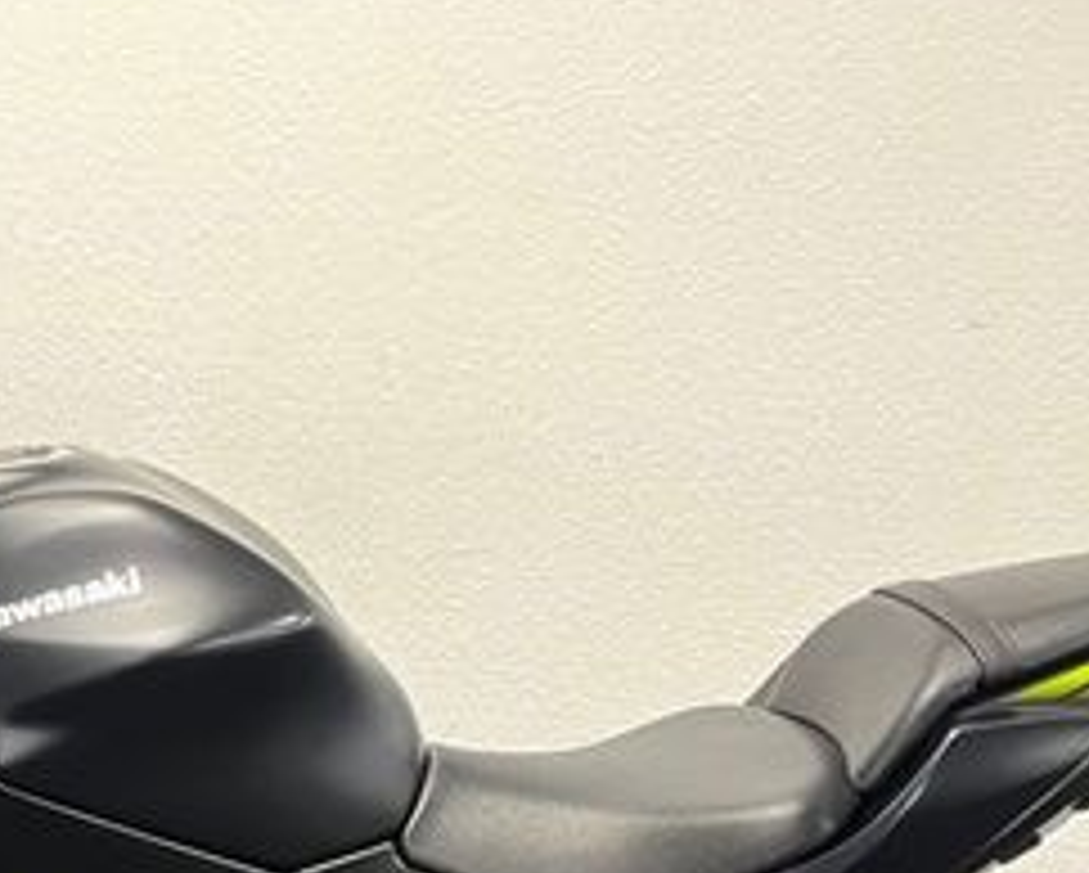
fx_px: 2161
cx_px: 158
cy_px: 945
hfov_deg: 27.5
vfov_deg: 21.7
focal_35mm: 67
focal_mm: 5.1
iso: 500
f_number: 1.6
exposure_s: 1/33
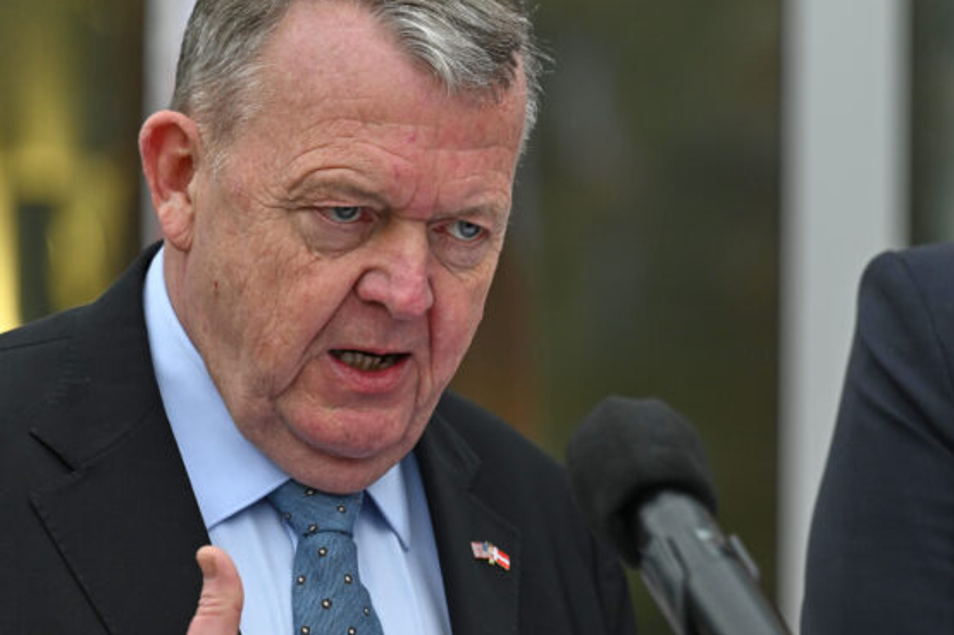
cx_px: 344
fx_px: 10172
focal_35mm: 384
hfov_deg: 5.4
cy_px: 306
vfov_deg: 3.6
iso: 250
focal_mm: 185
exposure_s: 1/500
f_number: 3.5
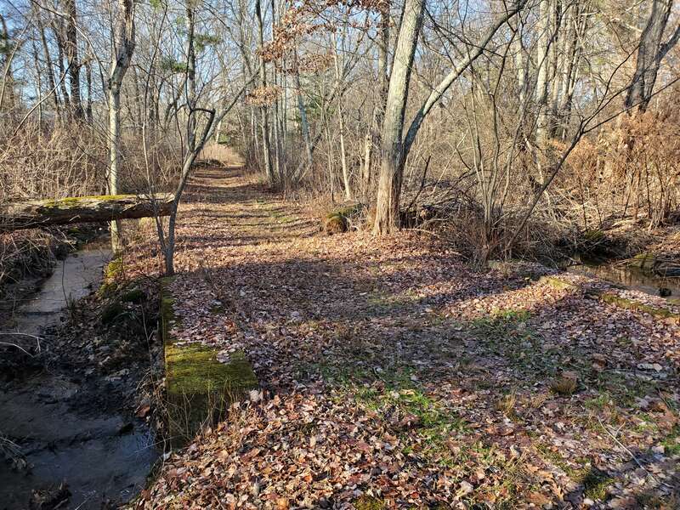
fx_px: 511
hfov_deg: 67.3
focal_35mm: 26
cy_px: 255
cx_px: 340
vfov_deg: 53.1
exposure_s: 1/133
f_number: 2.4
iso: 50
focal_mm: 4.3
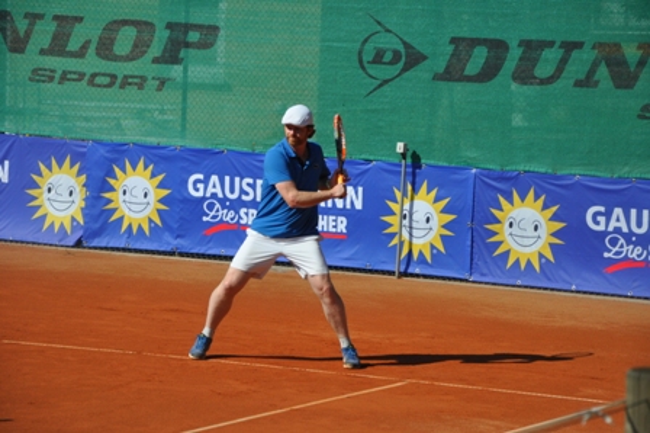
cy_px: 216
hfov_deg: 13.0
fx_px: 2842
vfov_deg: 8.7
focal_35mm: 158
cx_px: 325
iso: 400
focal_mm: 105
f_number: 8
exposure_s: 1/2000
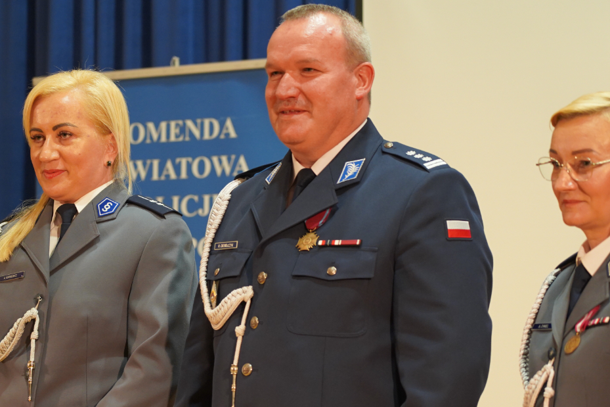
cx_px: 278
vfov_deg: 9.3
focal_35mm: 147
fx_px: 2490
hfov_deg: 14.0
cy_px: 278
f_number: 4
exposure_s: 1/160
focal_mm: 105
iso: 2000
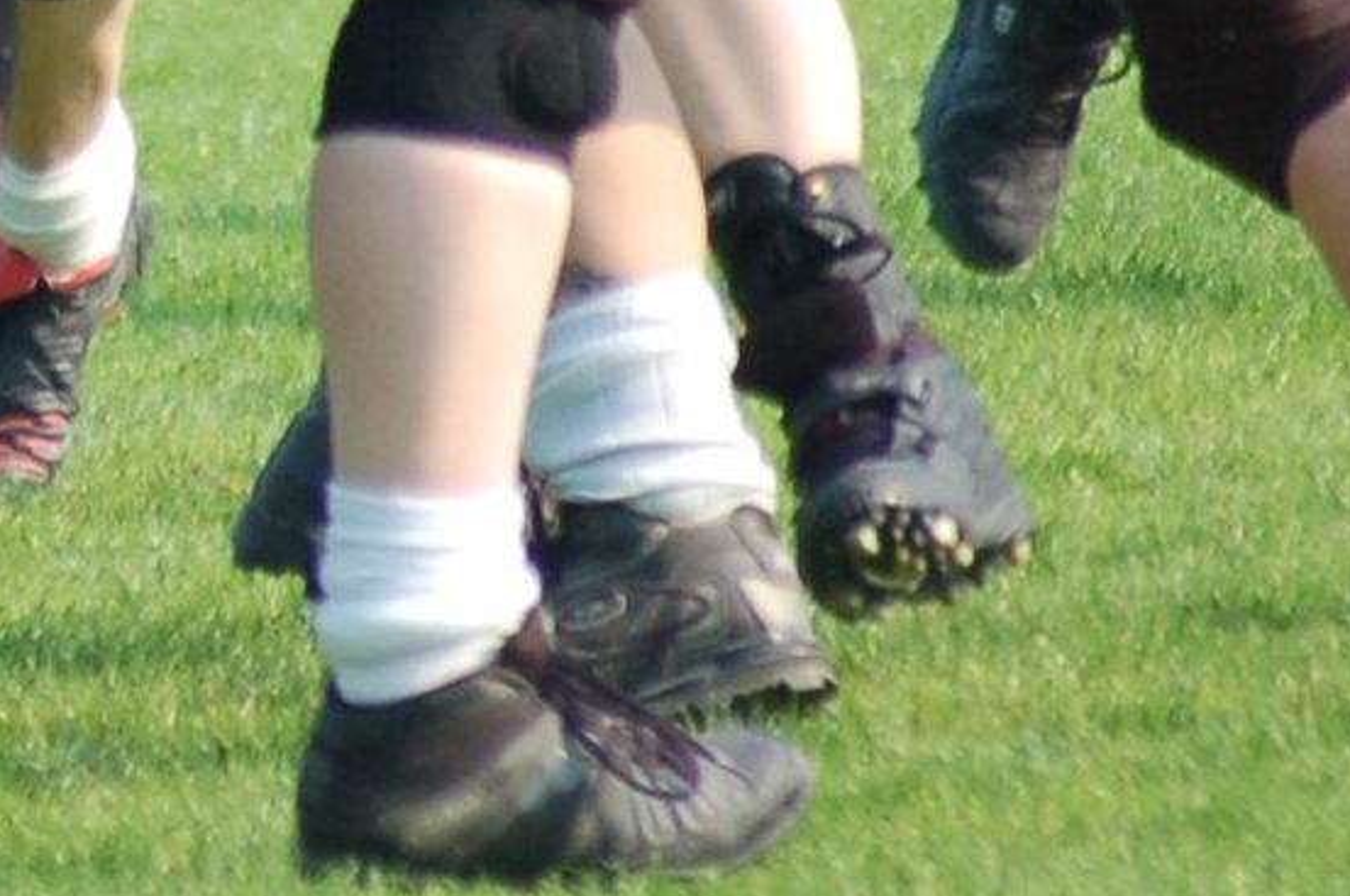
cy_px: -586
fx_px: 66989
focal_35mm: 1789
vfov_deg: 0.8
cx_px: -718
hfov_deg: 1.2
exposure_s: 1/500
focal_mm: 300
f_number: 5.6
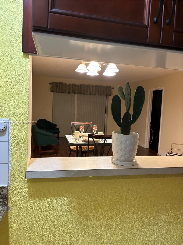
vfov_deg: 67.3
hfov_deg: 53.1
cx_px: 92
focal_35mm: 26
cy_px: 122
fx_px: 183
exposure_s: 1/60
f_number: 1.6
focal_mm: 5.96
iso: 500
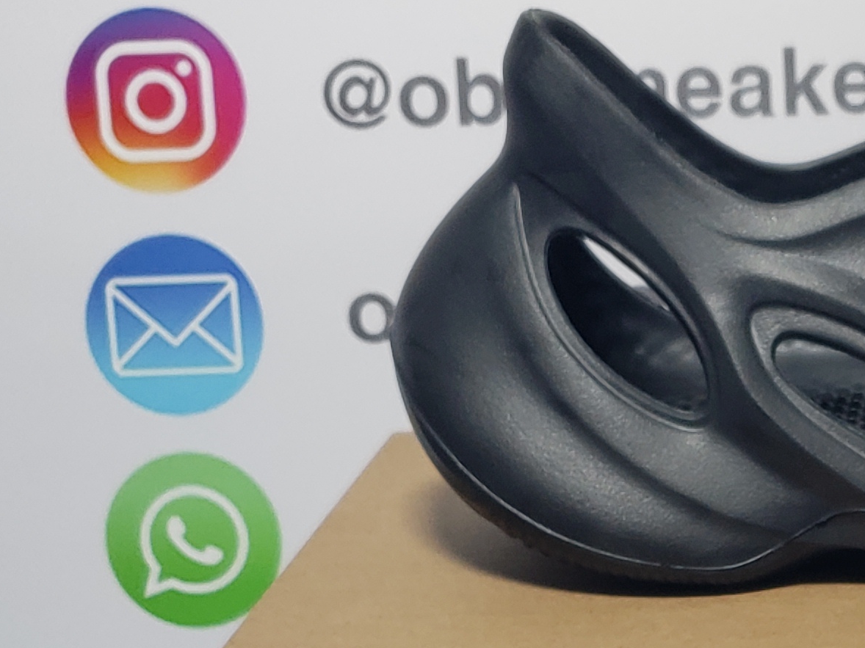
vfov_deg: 15.7
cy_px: 862
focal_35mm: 89
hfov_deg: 21.0
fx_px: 2224
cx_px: 948
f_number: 1.5
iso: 50
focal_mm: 4.3
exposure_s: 1/481
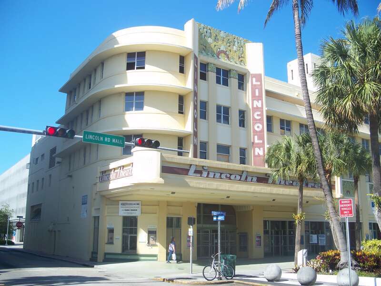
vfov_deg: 38.7
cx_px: 190
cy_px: 143
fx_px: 407
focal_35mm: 37
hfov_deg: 50.1
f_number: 2.8
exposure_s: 1/500
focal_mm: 7.8
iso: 64
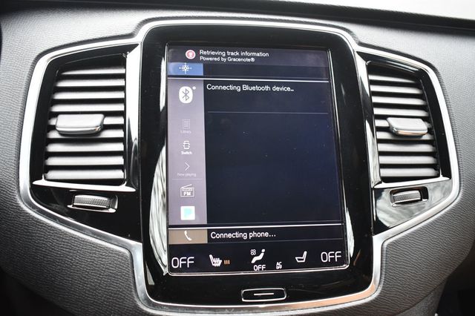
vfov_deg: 36.8
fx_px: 475
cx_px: 238
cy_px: 158
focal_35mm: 36
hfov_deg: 53.2
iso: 1400
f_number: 4
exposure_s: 1/125
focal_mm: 24
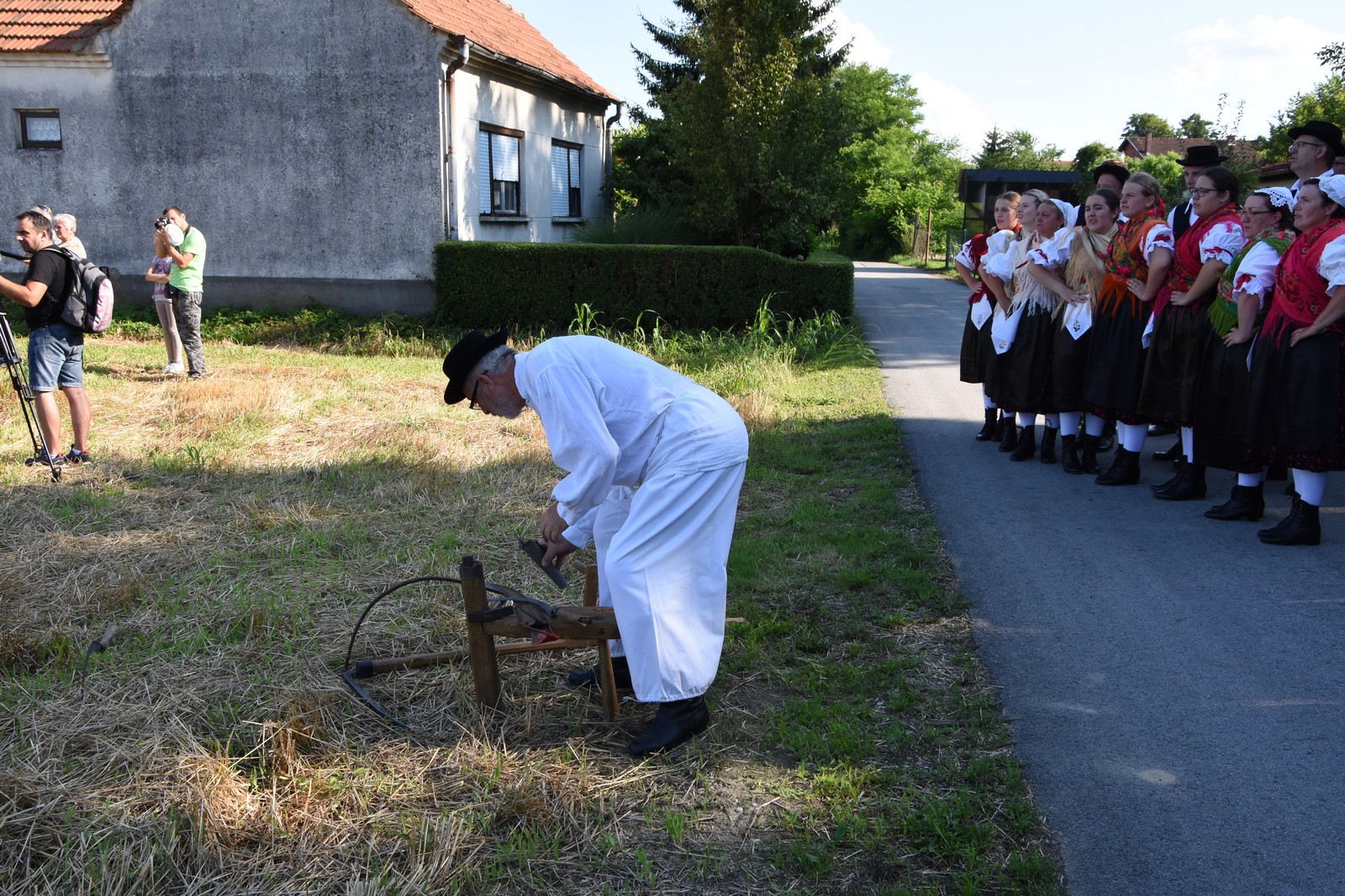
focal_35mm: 33
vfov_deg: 40.0
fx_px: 1233
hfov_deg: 57.2
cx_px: 672
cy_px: 448
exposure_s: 1/400
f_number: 10
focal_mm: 22
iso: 500
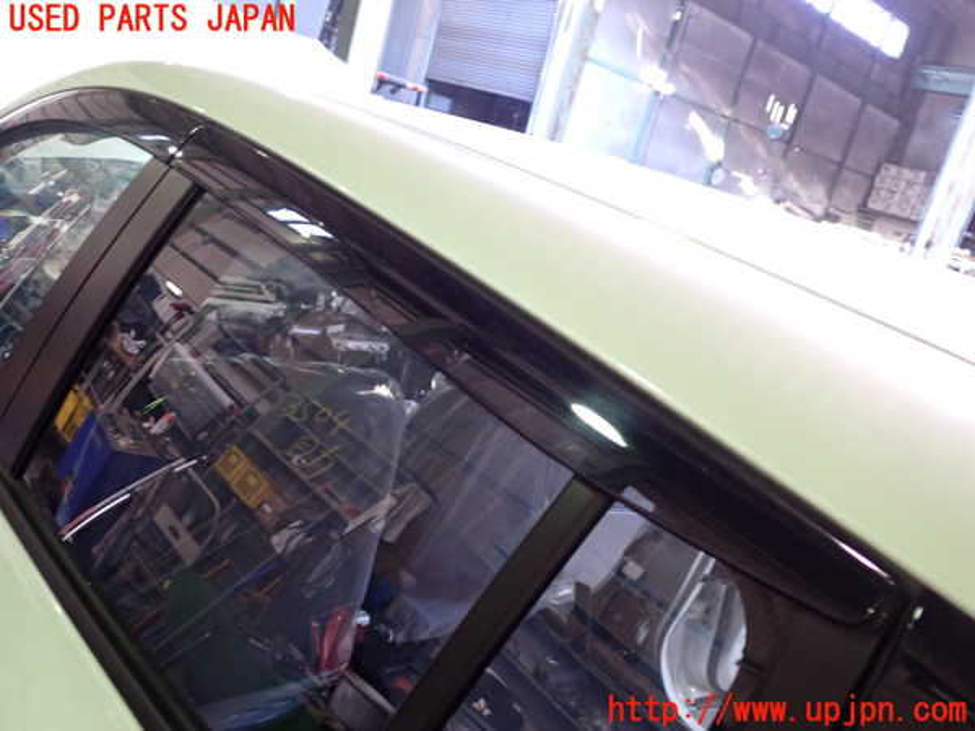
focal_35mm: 30
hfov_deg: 60.0
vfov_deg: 46.8
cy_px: 366
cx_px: 488
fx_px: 845
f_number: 2.3
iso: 200
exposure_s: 1/30
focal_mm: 5.4
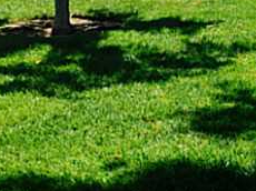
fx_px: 746
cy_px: -4
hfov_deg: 18.0
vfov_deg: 14.4
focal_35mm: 101
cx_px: 344
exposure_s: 1/1068
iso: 32
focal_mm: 4.15
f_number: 2.2
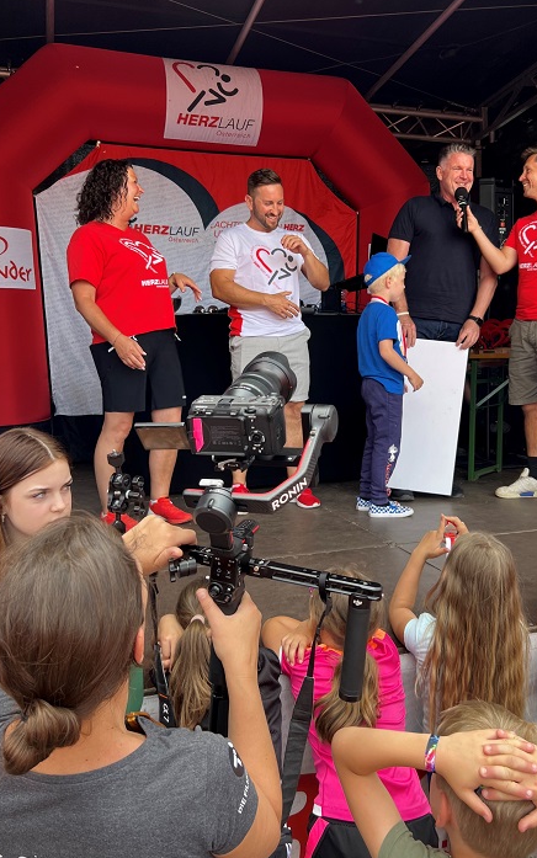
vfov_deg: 66.5
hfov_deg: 44.5
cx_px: 296
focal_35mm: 28
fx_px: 655
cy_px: 427
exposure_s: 1/383
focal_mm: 5.7
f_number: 1.5
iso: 50
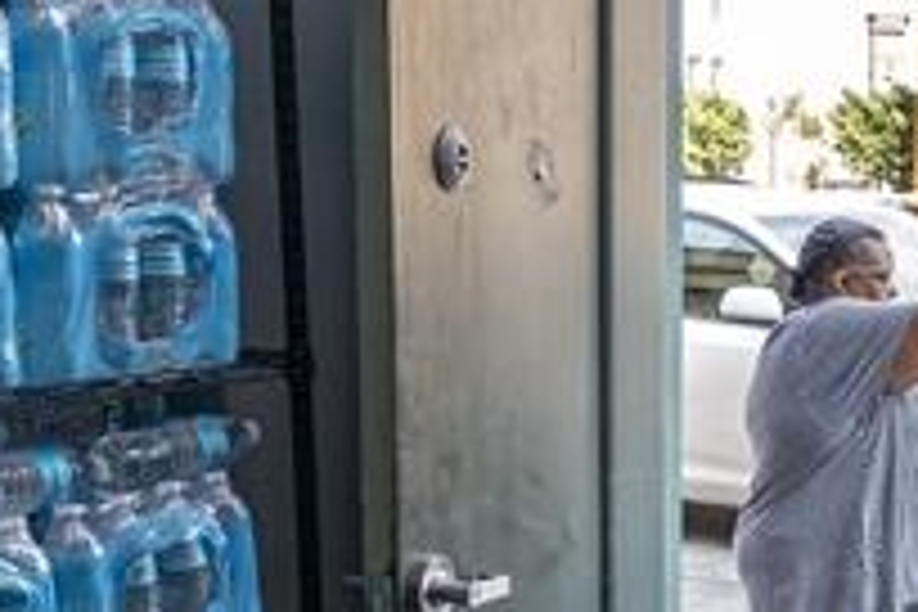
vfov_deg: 19.9
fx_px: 1708
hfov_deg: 28.6
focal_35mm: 67
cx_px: 868
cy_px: 542
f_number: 5.6
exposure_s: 1/160
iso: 640
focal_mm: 14
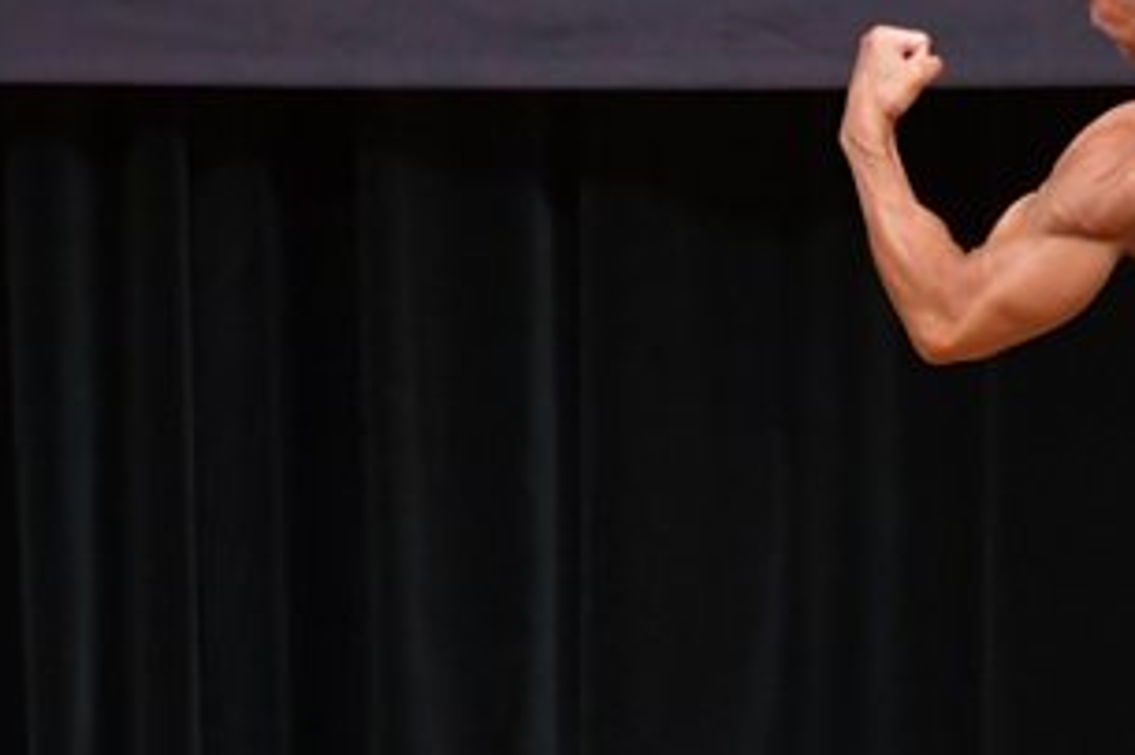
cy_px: 532
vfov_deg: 1.9
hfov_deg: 2.9
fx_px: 22781
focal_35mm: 723
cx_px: 1278
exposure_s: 1/400
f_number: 5.6
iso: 5000
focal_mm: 190
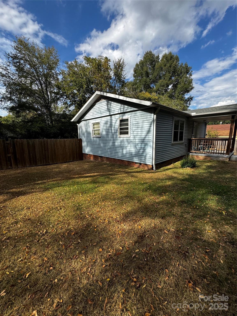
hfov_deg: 85.7
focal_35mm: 14
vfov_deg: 102.1
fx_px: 128
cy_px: 158
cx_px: 118
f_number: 2.2
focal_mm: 2.22
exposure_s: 1/1346
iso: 50
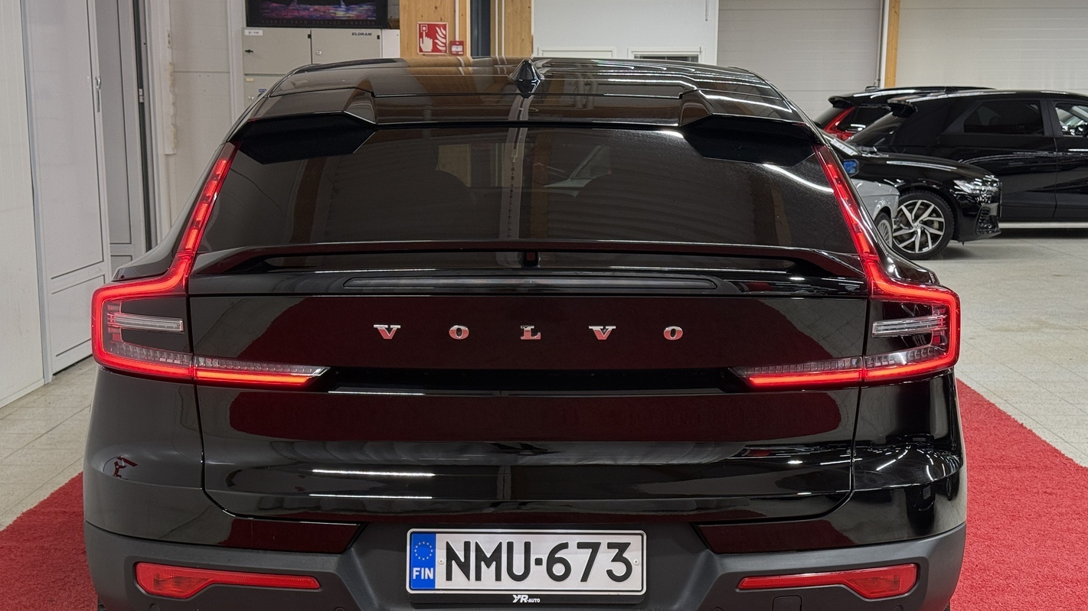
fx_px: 1529
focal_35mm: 53
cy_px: 397
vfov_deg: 22.6
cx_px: 544
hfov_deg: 39.2
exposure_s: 1/50
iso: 80
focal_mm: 6.76
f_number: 1.78
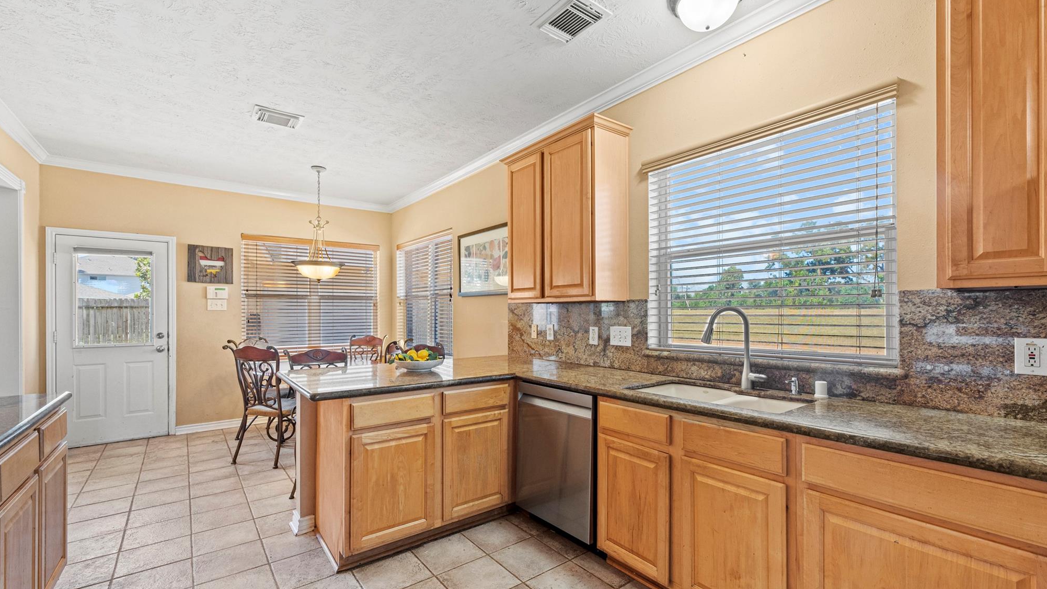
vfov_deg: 70.5
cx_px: 524
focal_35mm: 15
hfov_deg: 103.0
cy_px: 311
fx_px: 416
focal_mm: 14
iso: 800
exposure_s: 1/3
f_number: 8
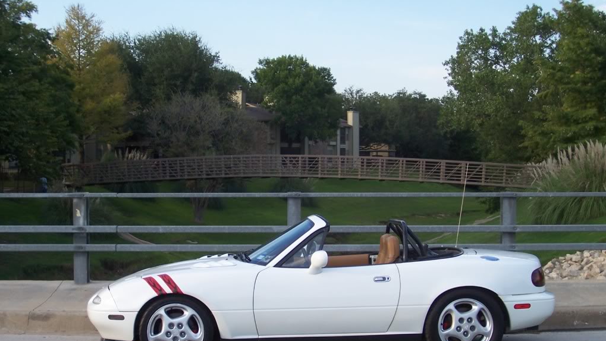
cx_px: 304
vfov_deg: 20.7
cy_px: 197
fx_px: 932
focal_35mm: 58
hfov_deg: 36.0
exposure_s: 1/350
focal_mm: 8.6
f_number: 3.4
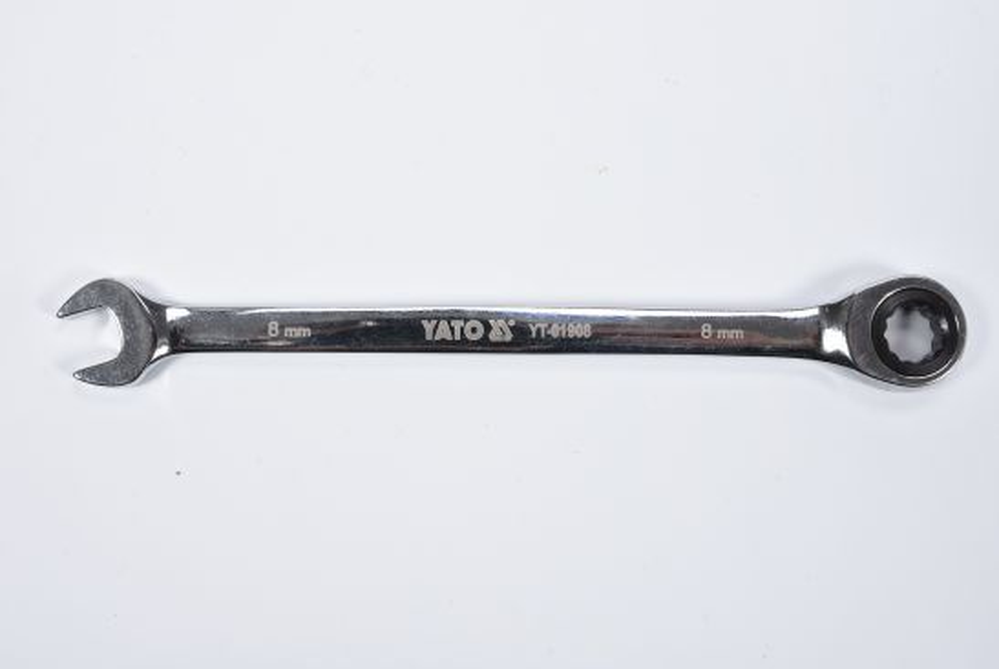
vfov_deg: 18.2
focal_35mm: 75
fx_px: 2083
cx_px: 500
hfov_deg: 27.0
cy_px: 334
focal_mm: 50
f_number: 16
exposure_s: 1/125
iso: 250
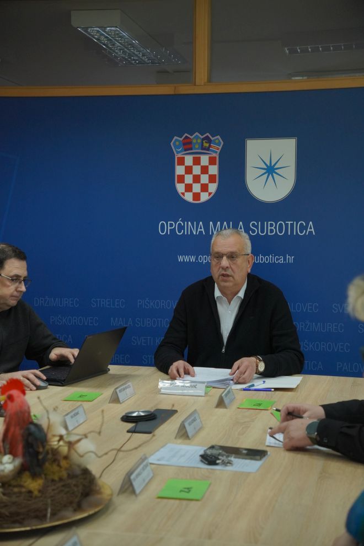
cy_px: 273
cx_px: 182
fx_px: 887
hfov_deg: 23.2
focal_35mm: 58
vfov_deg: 34.2
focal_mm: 39
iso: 1250
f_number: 3.5
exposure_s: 1/400
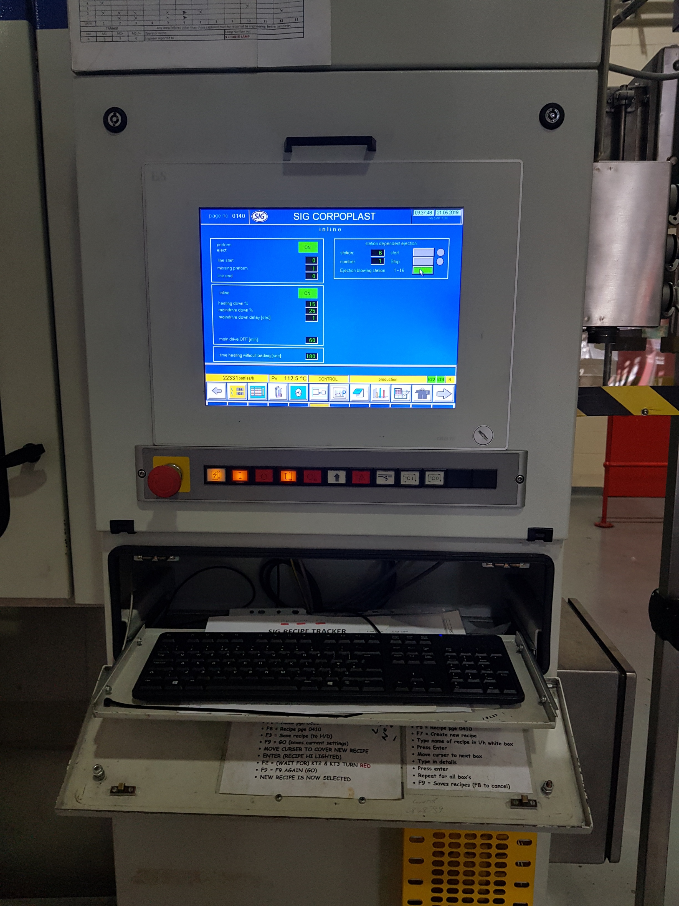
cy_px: 453
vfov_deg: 67.3
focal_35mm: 26
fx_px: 680
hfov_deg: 53.1
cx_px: 340
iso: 100
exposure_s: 1/50
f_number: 1.7
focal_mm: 4.3
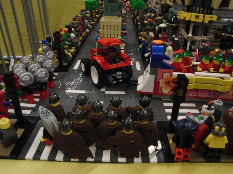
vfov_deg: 46.8
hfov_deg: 60.0
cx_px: 116
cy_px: 87
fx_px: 202
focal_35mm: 30
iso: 100
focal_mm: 5.3
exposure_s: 1/3.33
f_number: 5.7
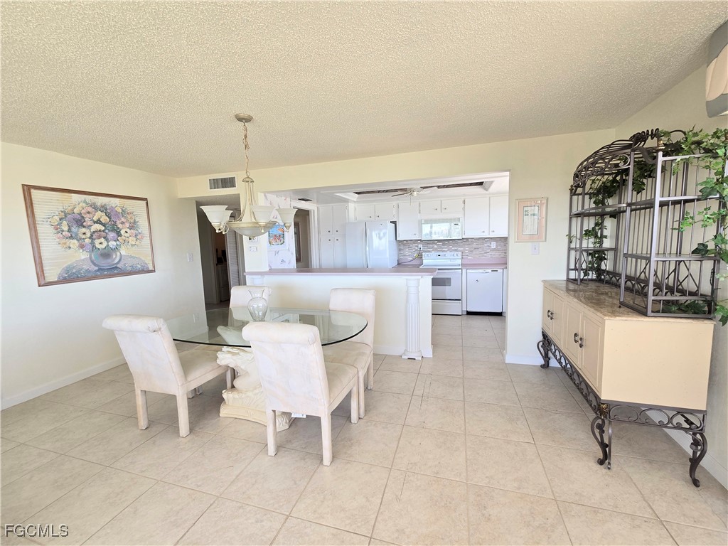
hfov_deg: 106.2
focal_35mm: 13
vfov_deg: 89.9
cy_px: 273
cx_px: 364
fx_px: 273
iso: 50
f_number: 2.2
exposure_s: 1/120
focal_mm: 2.2
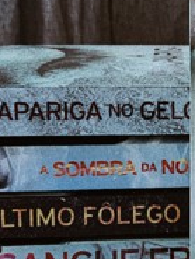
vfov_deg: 19.4
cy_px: 125
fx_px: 758
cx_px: 278
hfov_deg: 13.9
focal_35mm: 101
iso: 100
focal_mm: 4.25
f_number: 1.8
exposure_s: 1/64
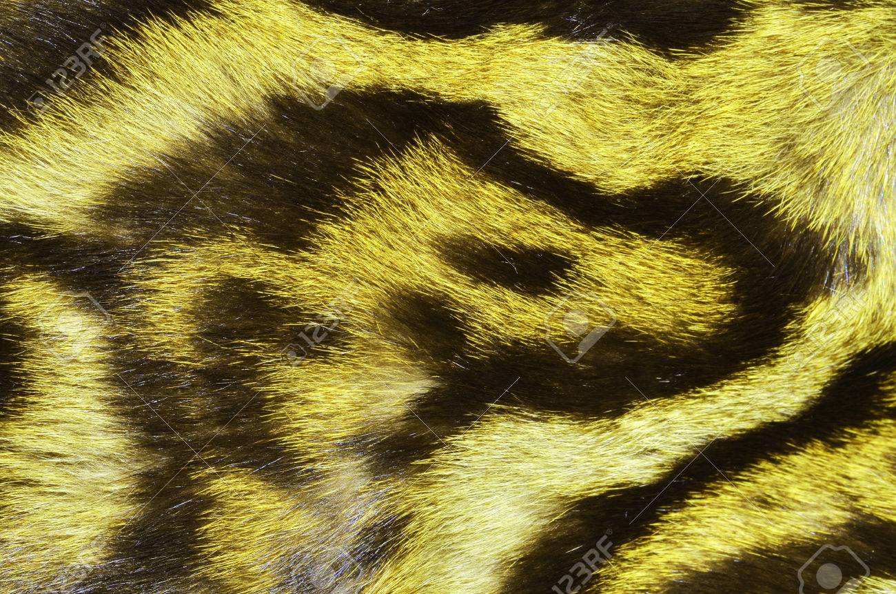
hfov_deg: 27.0
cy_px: 297
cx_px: 448
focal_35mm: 75
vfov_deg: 18.1
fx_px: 1863
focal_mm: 50
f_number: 16
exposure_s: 1/250
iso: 100
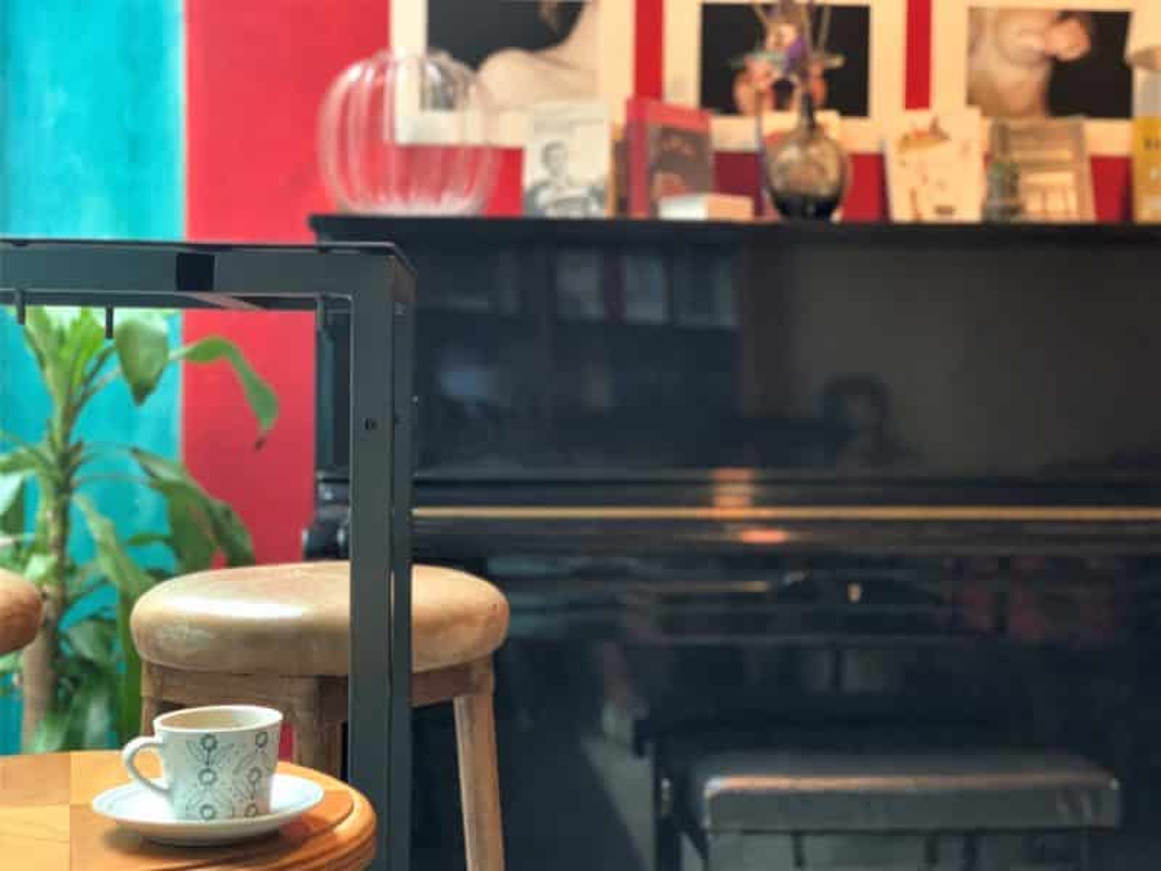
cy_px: 436
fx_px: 1744
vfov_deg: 28.0
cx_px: 580
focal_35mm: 52
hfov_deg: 36.8
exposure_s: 1/25
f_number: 2.4
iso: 400
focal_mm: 6
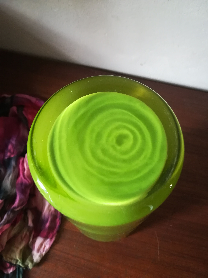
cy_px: 139
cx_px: 104
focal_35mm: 26
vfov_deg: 67.3
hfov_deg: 53.1
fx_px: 208
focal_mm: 3.83
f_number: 2.2
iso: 640
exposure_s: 1/20
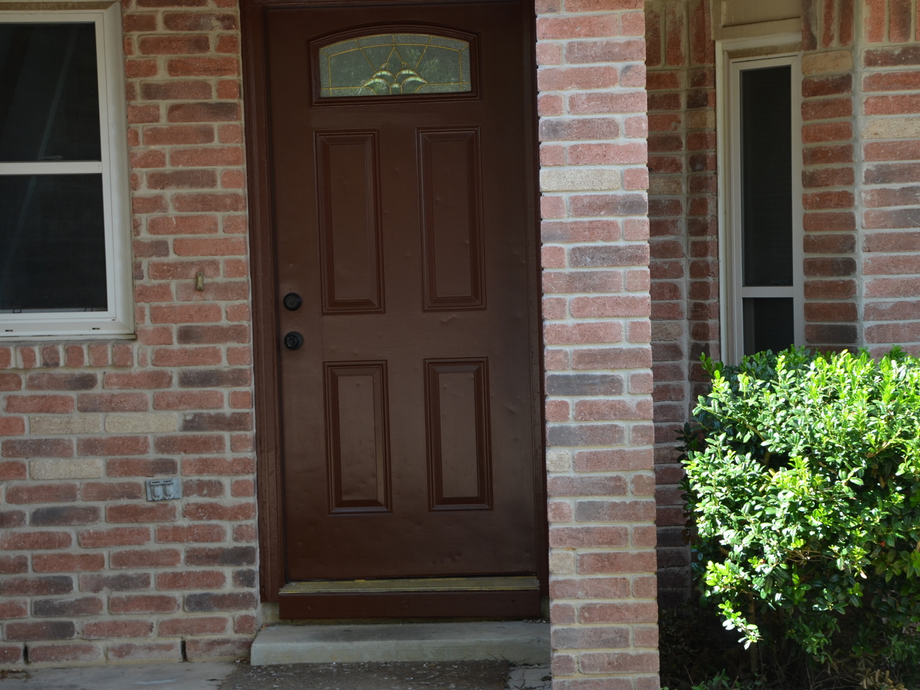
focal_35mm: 85
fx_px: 2259
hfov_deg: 23.0
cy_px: 330
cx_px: 462
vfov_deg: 17.4
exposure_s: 1/125
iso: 250
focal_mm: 48
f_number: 5.6
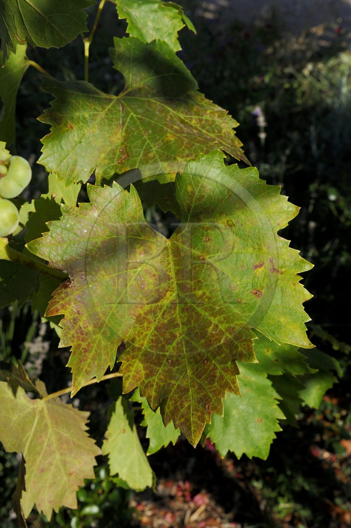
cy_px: 264
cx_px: 176
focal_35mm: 58
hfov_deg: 23.3
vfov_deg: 34.5
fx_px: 850
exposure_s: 1/160
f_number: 18
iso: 400
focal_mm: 58
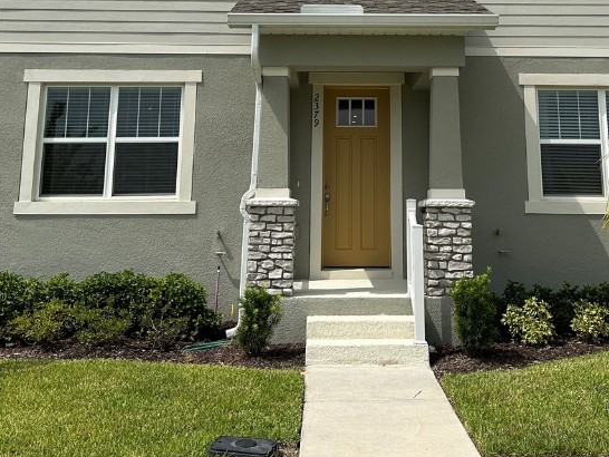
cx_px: 361
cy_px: 49
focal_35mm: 45
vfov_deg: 30.8
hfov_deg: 41.9
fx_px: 792
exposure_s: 1/7576
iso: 80
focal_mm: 6.86
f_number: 1.78
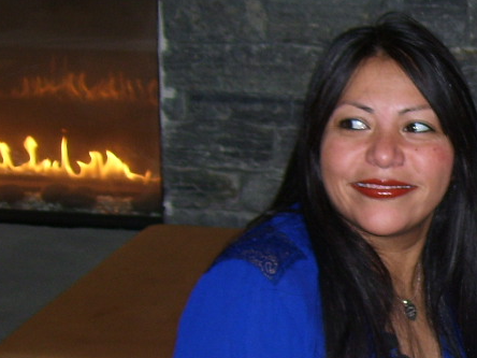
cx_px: 612
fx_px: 1378
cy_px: 273
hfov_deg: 18.3
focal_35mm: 100
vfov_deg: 14.7
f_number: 2.7
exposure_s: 1/60
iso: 80
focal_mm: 6
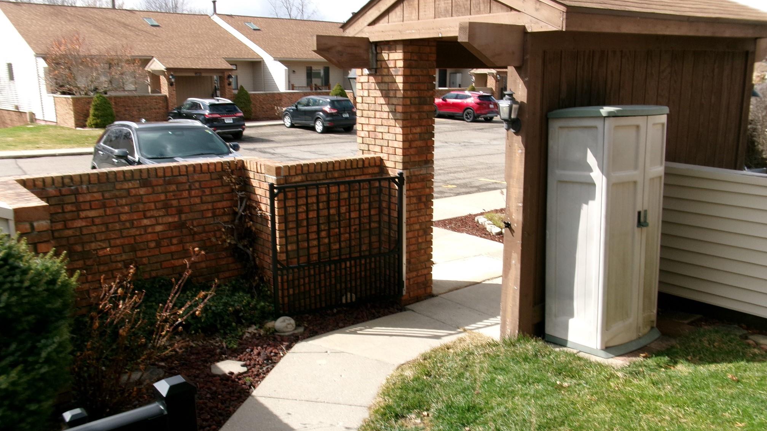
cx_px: 384
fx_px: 631
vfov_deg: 37.8
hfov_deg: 62.6
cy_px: 233
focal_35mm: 31
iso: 100
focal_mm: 5.1
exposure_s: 1/75
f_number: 10.8
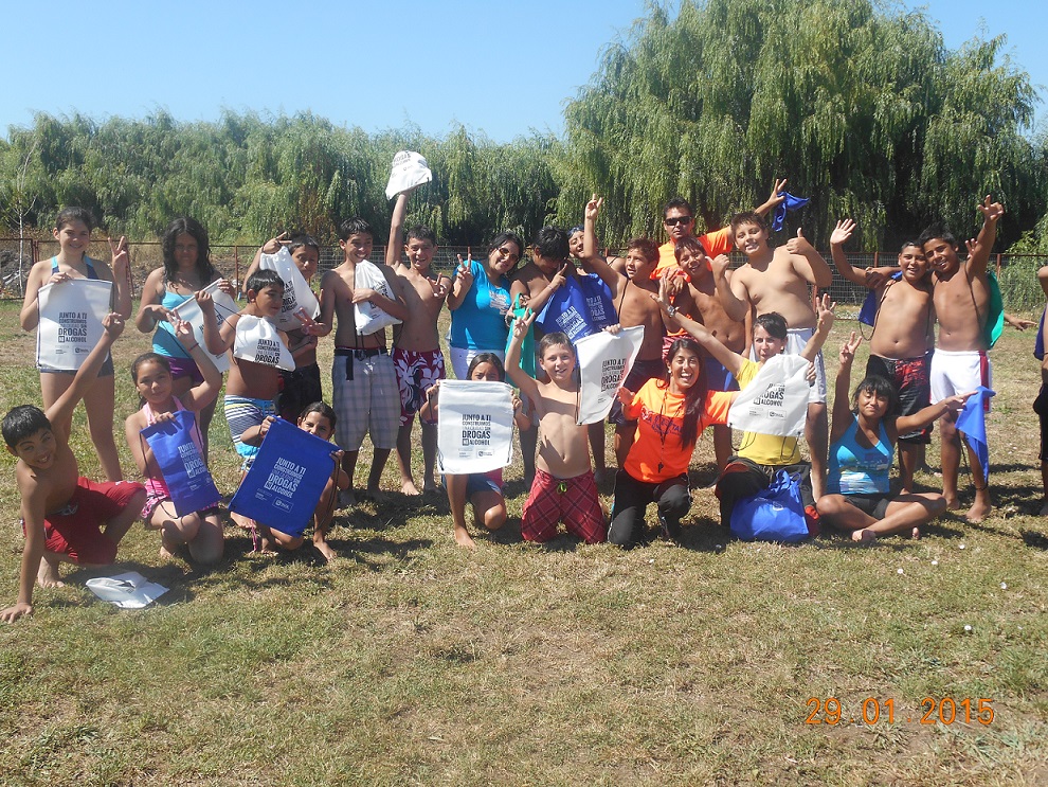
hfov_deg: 52.6
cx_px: 524
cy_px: 394
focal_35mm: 35
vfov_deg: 40.7
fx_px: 1060
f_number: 3.7
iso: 80
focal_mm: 6.3
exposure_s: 1/640
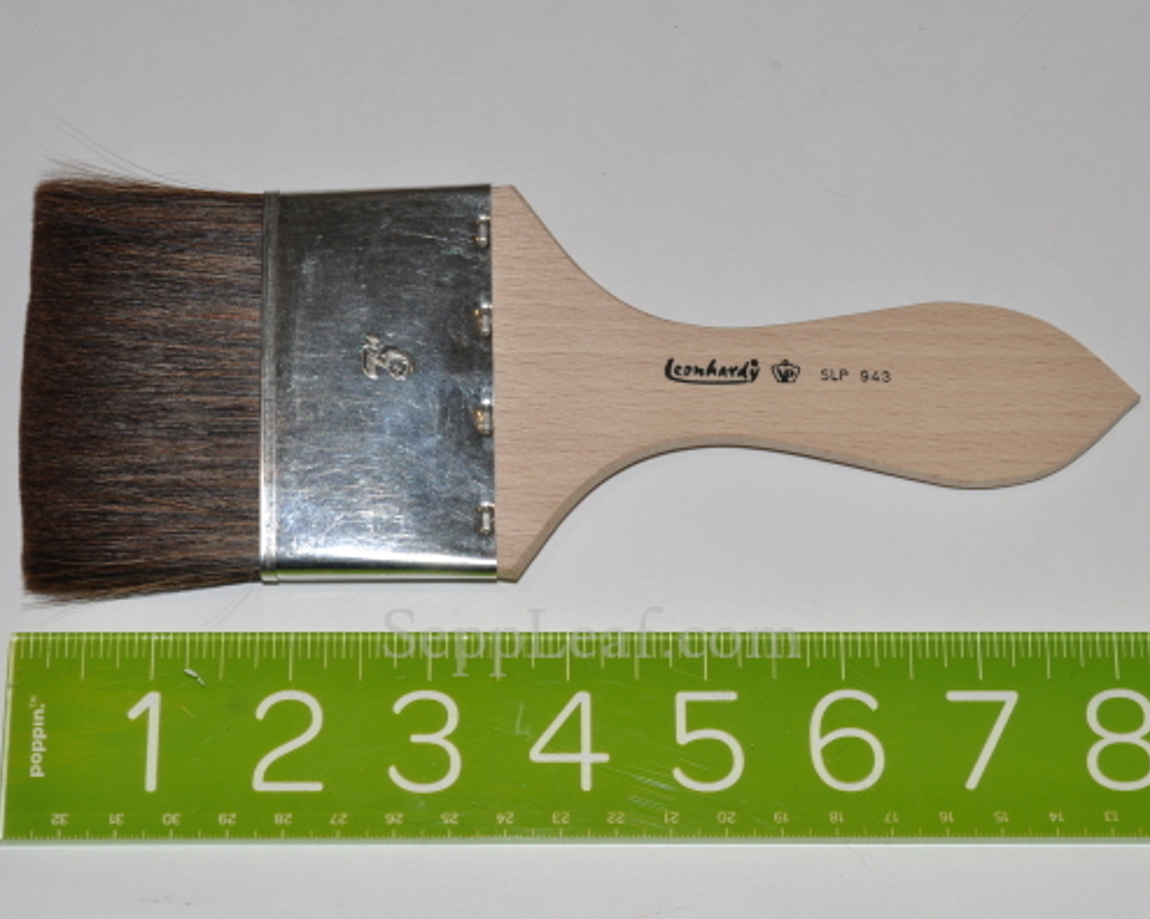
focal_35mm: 79
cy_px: 462
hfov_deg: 24.2
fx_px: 2688
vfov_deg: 19.4
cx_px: 592
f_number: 9
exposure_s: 1/125
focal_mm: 46
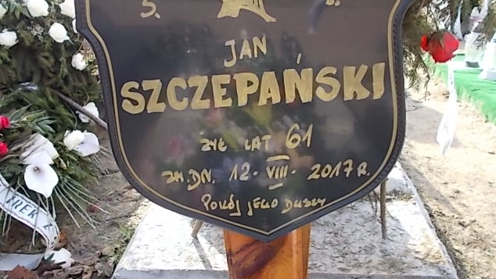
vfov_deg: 35.7
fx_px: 434
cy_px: 131
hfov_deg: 59.5
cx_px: 250
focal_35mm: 33
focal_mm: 5.3
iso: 80
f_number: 3.4
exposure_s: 1/200
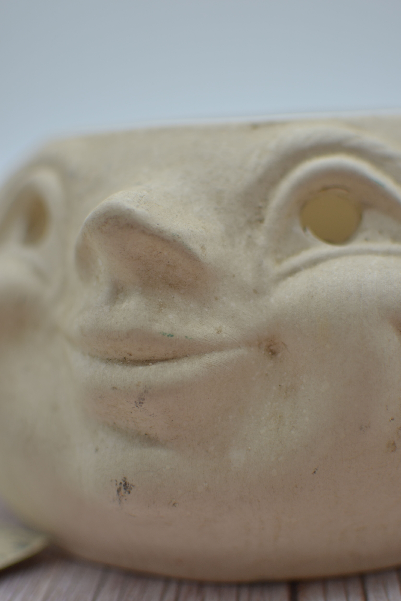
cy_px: 300
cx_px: 200
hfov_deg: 25.8
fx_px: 877
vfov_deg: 37.9
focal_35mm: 52
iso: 100
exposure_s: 1/500
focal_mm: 35
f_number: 1.8
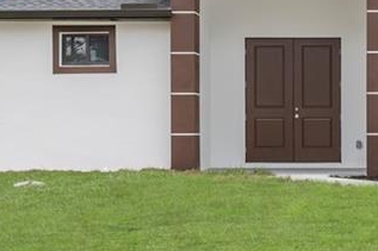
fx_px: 1018
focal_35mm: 97
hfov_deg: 20.2
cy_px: 144
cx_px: 396
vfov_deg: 14.1
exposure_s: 1/125
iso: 100
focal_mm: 20
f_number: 5.6
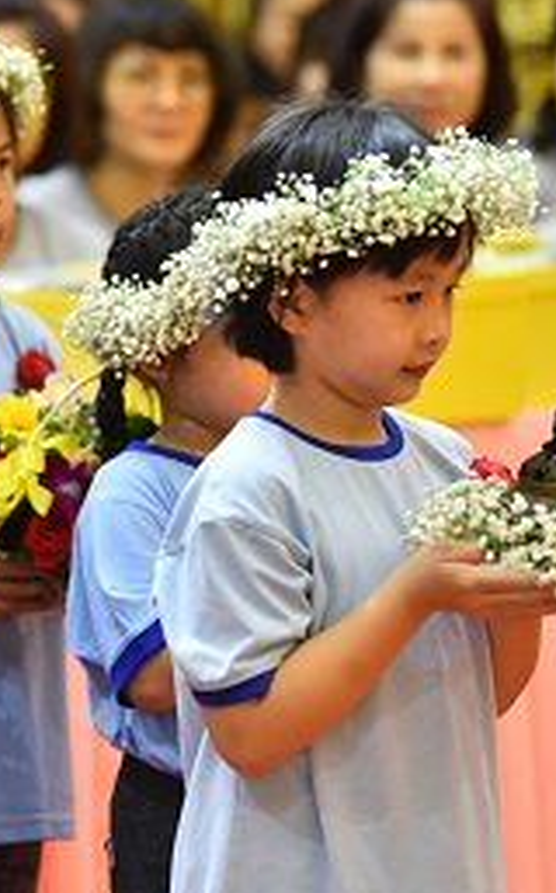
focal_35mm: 268
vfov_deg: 7.8
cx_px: -181
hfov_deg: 4.9
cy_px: 384
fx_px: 6516
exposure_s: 1/200
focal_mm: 135
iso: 3200
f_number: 2.8
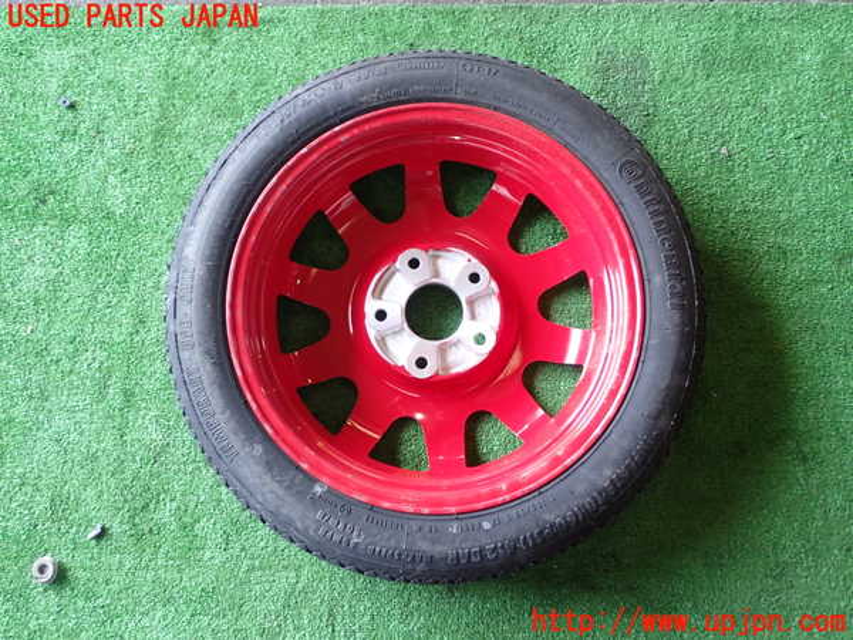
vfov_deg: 44.2
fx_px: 789
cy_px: 320
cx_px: 426
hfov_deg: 56.8
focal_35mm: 32
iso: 200
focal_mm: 5.79
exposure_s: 1/60
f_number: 2.4
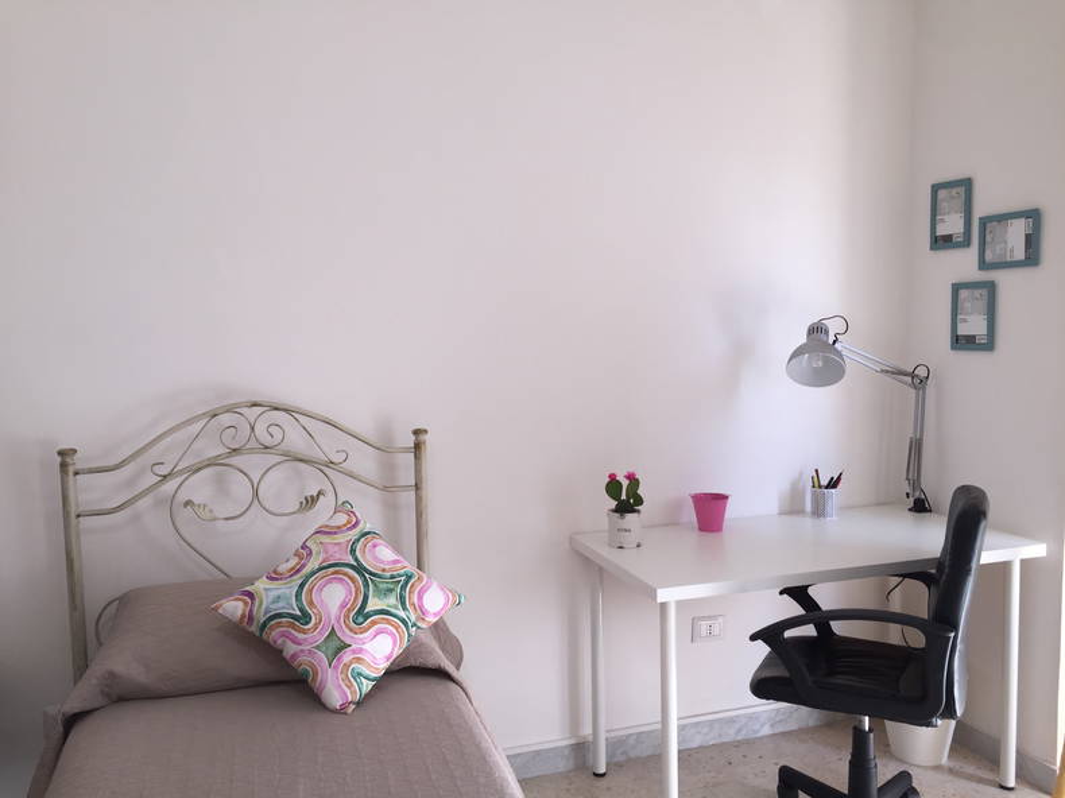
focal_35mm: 29
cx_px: 532
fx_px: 892
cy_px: 399
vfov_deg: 48.2
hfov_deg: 61.7
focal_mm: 4.15
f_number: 2.2
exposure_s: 1/70
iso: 32
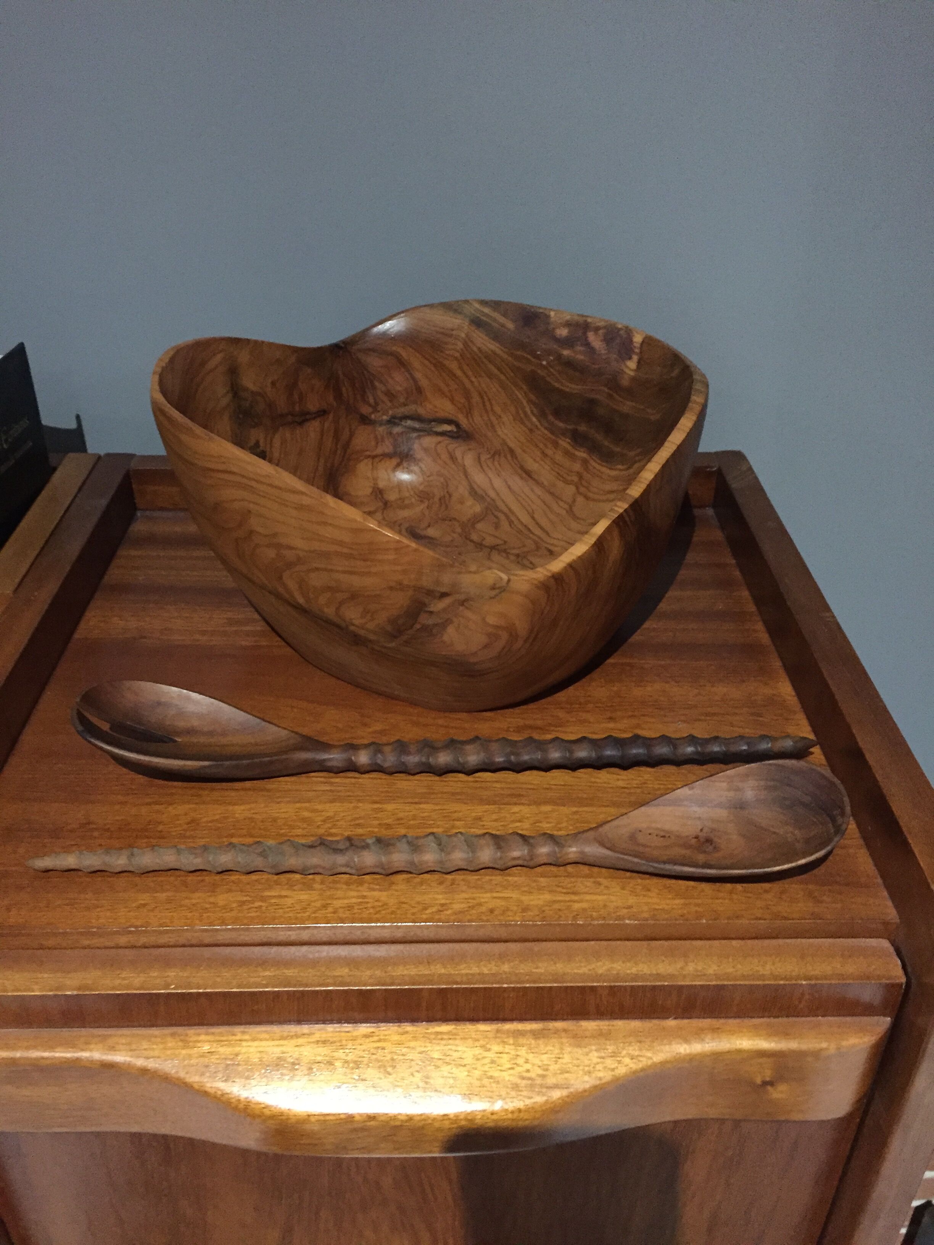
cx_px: 467
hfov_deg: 48.2
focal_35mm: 29
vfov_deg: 61.7
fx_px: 1043
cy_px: 622
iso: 500
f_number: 2.2
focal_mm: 4.15
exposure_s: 1/17
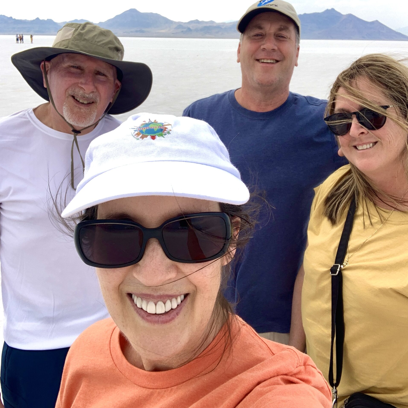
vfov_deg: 43.7
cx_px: 205
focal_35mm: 38
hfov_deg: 43.9
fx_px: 507
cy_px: 167
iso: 16
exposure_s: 1/691
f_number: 2.2
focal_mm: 2.87
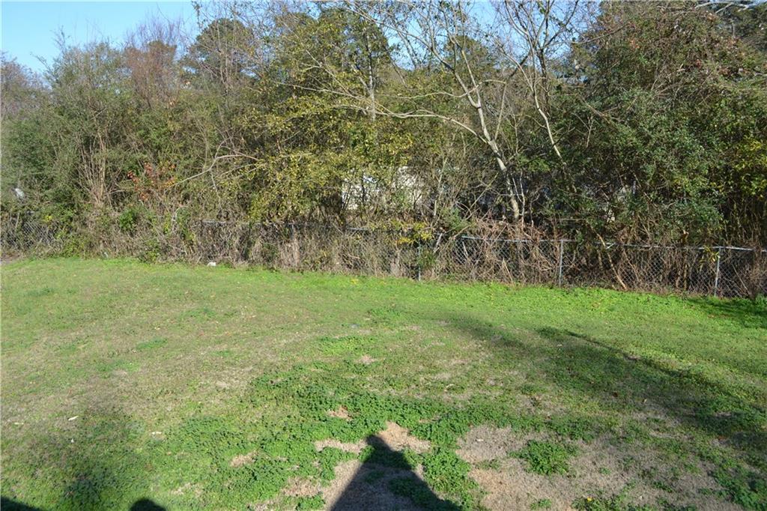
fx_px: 639
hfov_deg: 61.9
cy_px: 256
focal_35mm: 30
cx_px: 384
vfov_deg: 43.6
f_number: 7.1
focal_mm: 20
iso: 100
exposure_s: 1/200
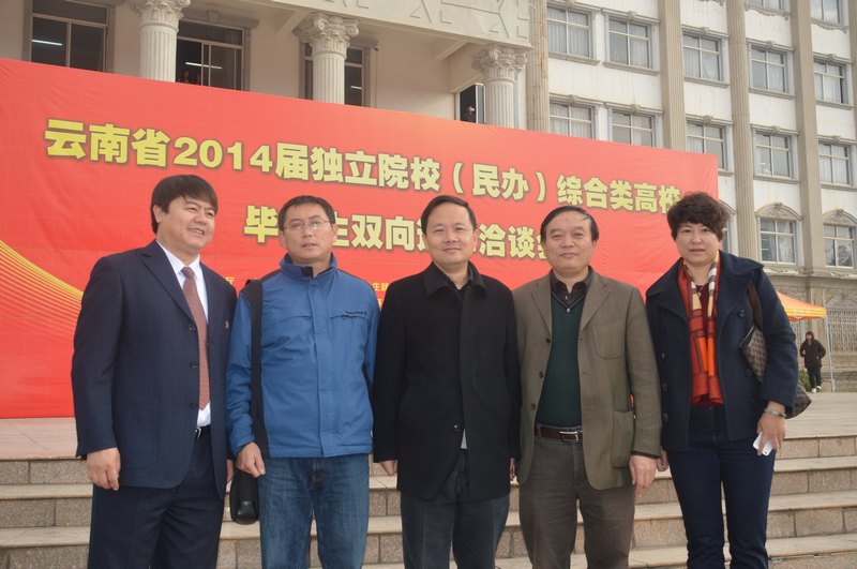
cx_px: 428
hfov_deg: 53.2
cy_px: 284
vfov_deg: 36.8
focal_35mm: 36
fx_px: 856
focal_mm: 24
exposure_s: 1/160
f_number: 4
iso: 100
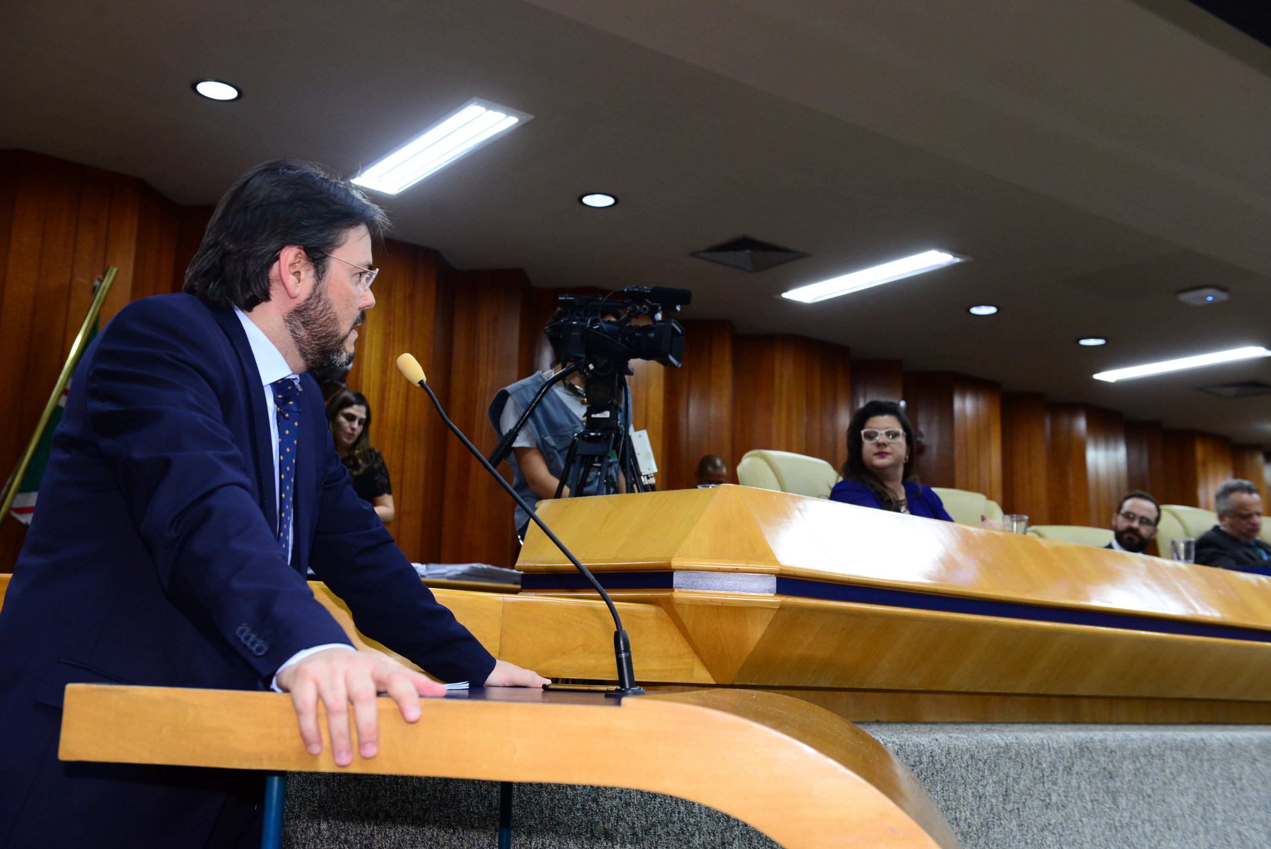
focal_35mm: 38
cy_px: 424
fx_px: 1342
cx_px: 636
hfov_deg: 50.7
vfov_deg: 35.1
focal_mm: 38
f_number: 4.5
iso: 1600
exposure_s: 1/60
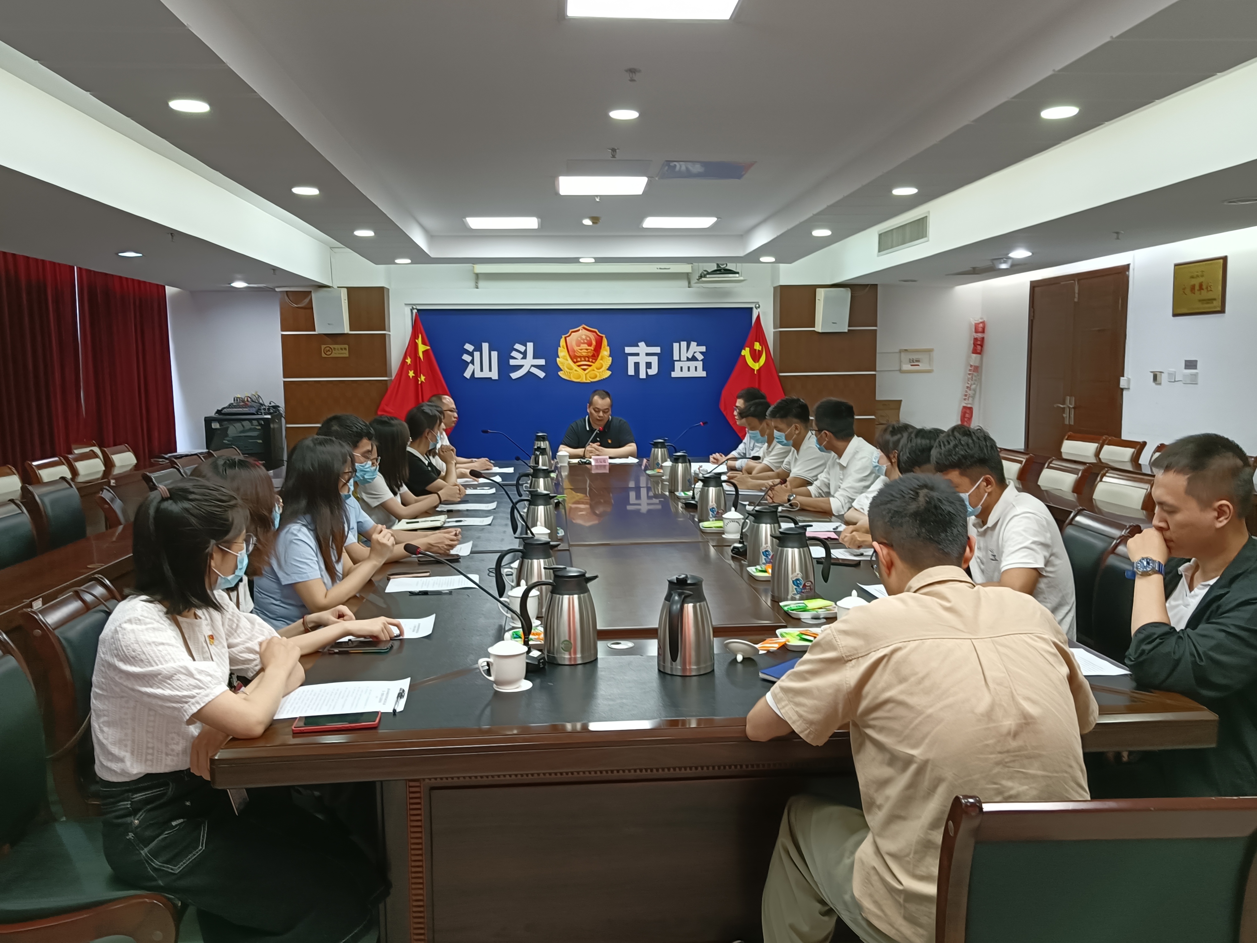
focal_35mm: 28
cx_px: 628
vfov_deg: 49.7
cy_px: 472
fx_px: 1017
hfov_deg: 63.4
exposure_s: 1/50
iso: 527
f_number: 1.9
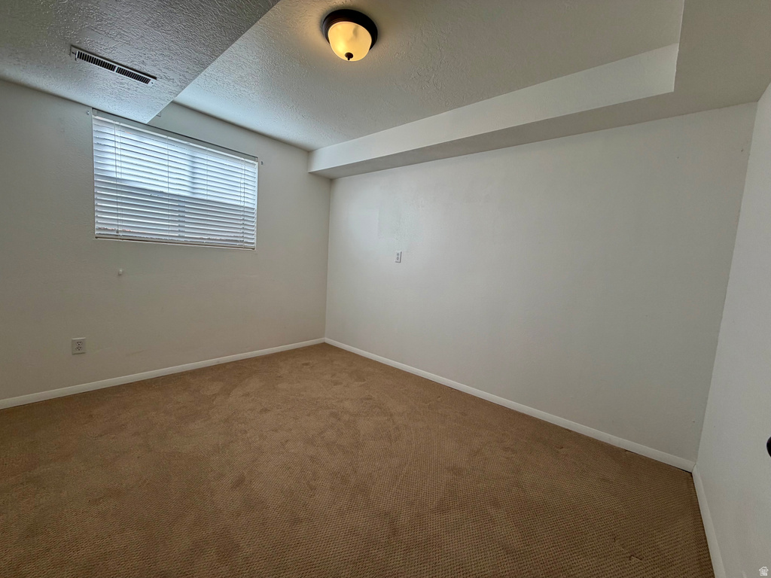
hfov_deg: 102.1
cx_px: 386
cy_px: 289
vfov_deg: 85.7
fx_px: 312
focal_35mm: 14
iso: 64
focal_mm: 2.22
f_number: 2.2
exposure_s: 1/120
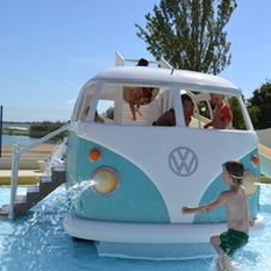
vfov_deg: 30.0
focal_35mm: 57
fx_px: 505
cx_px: 217
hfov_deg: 29.4
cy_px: 152
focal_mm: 26
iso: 100
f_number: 9
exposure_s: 1/320
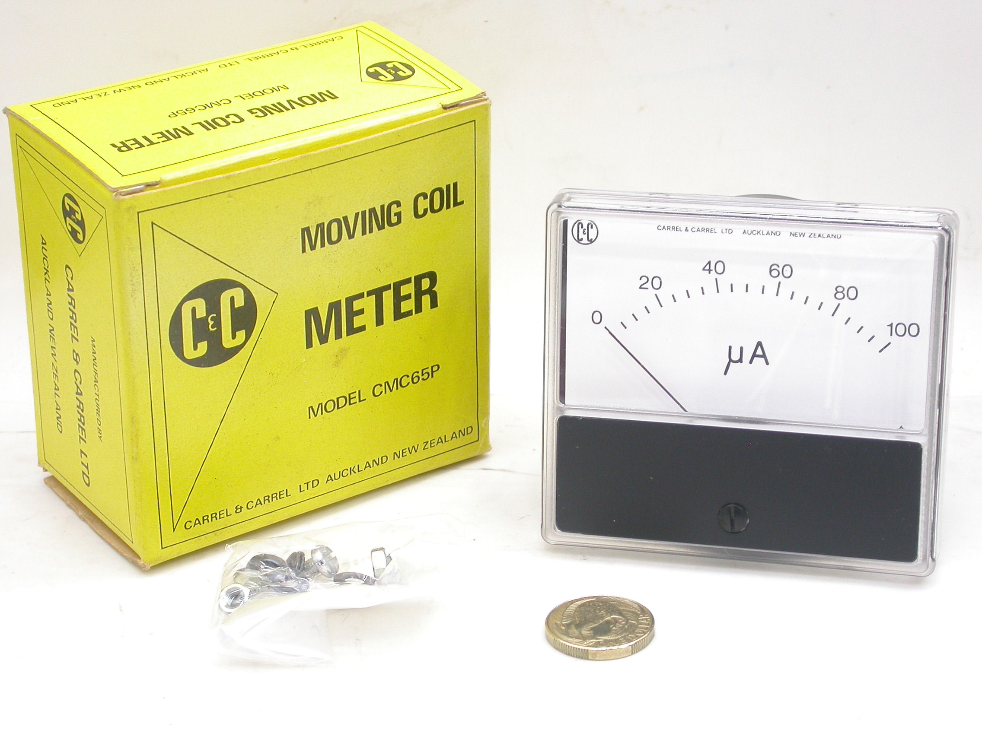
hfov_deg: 18.0
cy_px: 368
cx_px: 491
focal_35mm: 109
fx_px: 3092
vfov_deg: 13.6
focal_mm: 22.6
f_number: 4.1
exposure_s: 1/35.7
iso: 100
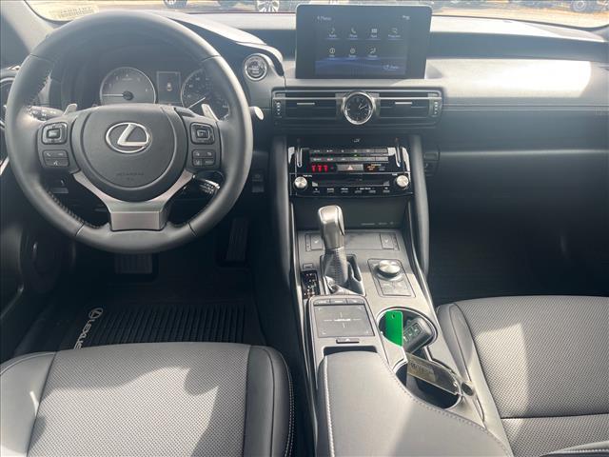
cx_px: 304
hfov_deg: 67.3
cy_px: 228
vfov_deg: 53.1
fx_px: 457
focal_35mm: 26
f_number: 1.6
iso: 64
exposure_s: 1/161
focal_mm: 5.1
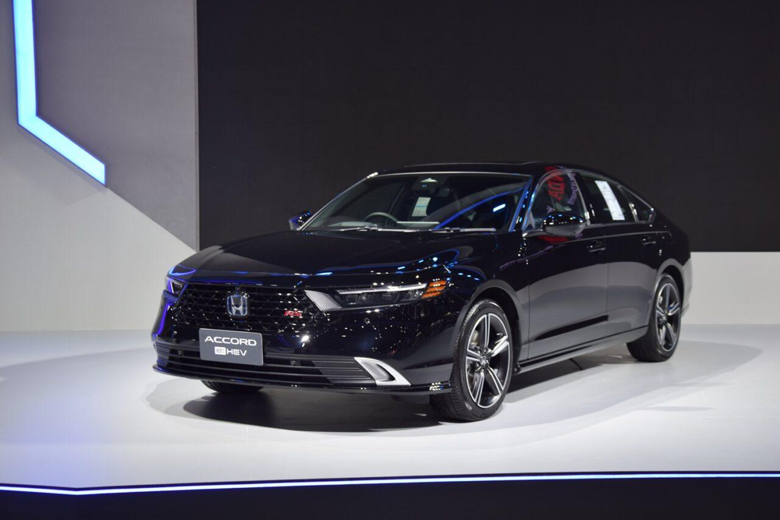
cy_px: 260
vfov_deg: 25.7
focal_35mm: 52
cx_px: 390
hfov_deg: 37.9
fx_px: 1137
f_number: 5.6
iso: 400
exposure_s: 1/125
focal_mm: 35
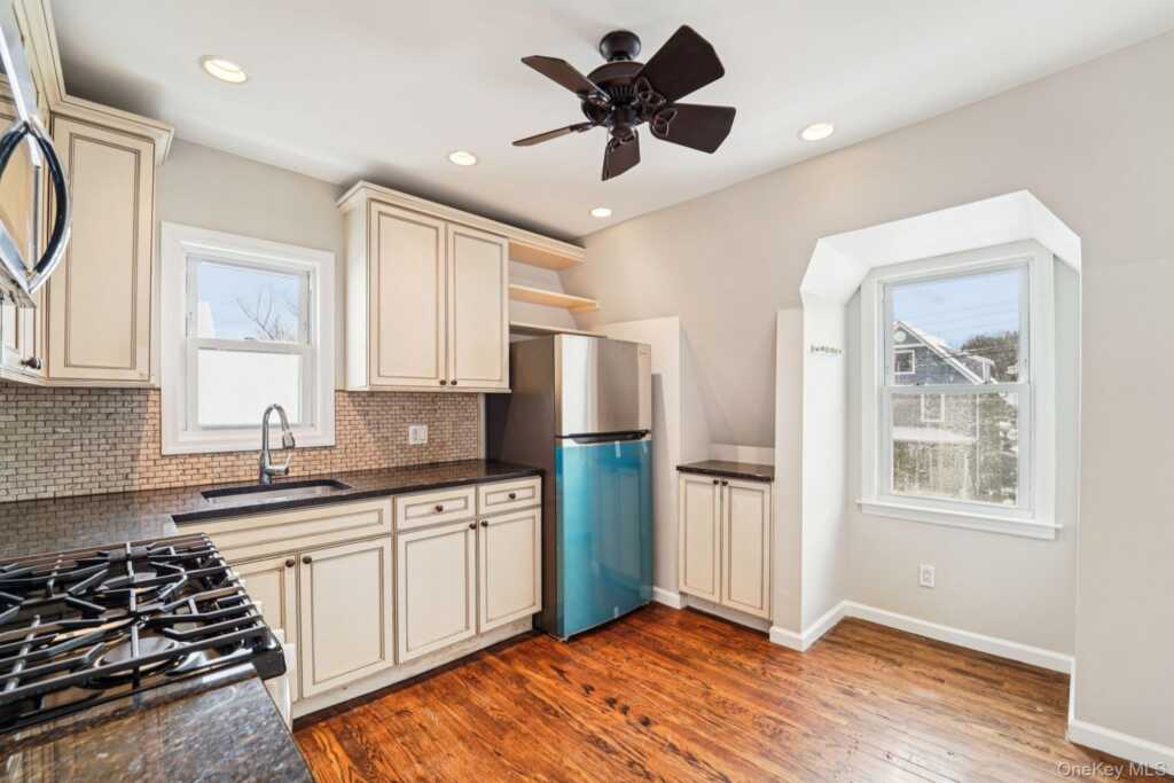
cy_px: 392
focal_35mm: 14
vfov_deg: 81.2
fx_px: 457
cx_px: 587
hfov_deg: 104.2
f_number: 8
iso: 400
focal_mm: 14
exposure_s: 1/30
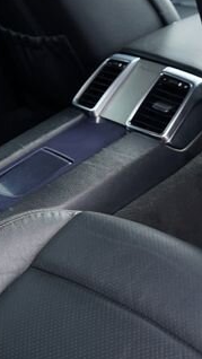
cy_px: 46
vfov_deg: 25.5
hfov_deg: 14.2
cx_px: 275
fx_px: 771
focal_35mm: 81
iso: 100
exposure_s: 1/40
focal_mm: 24
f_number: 3.2
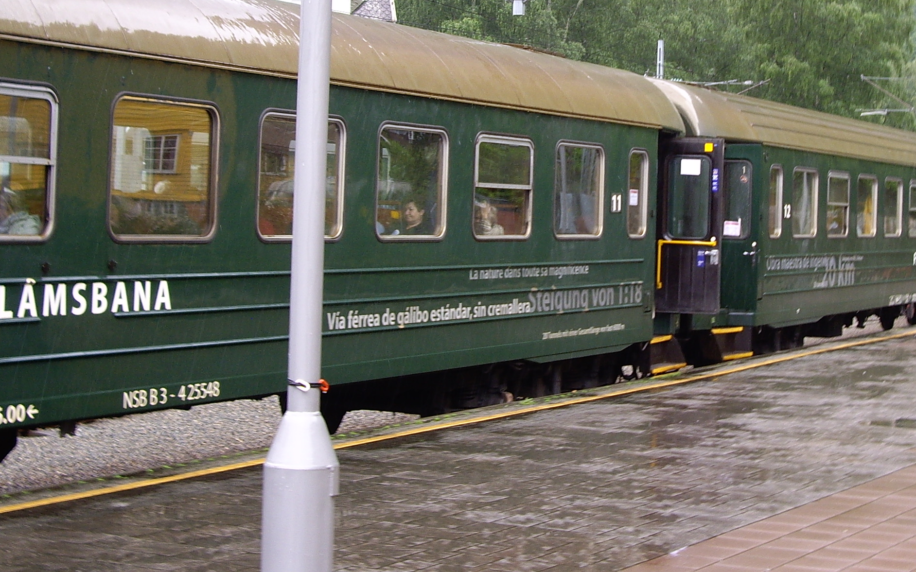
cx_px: 660
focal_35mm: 78
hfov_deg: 26.2
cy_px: 200
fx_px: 1947
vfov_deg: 16.7
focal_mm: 7.9
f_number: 2.8
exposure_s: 1/60
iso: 64
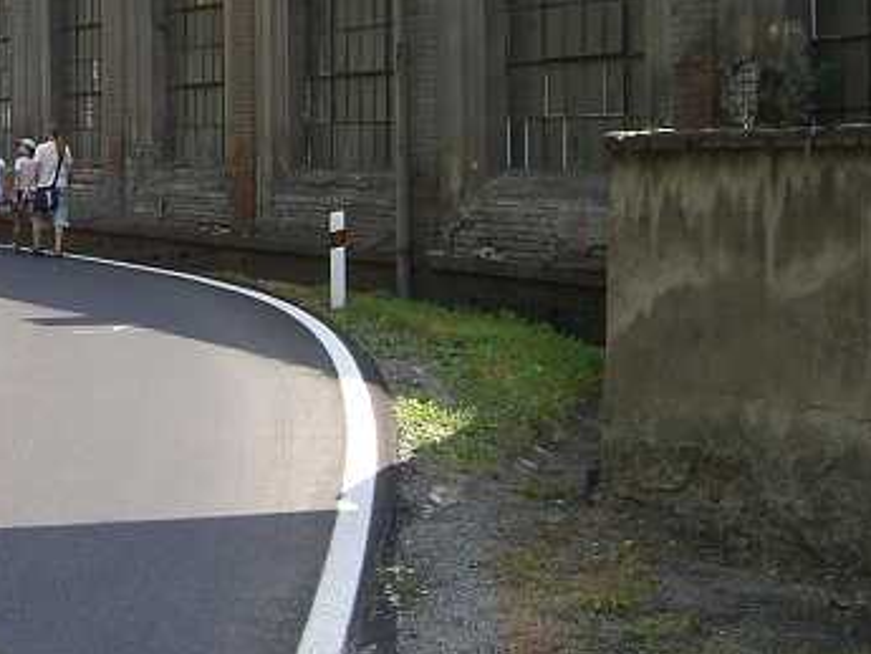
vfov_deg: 16.6
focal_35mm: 88
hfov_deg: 21.4
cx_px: -28
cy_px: 86
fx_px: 2215
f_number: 4.4
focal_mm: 6.3
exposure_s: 1/200
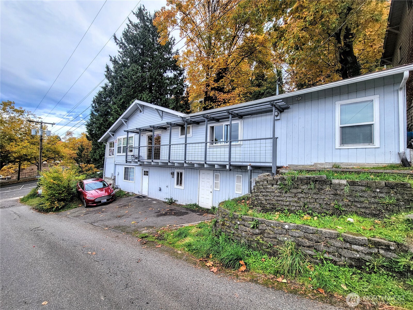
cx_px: 206
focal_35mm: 13
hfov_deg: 106.2
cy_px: 155
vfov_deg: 89.9
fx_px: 155
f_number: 2.2
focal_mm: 2.2
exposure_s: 1/540
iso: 50
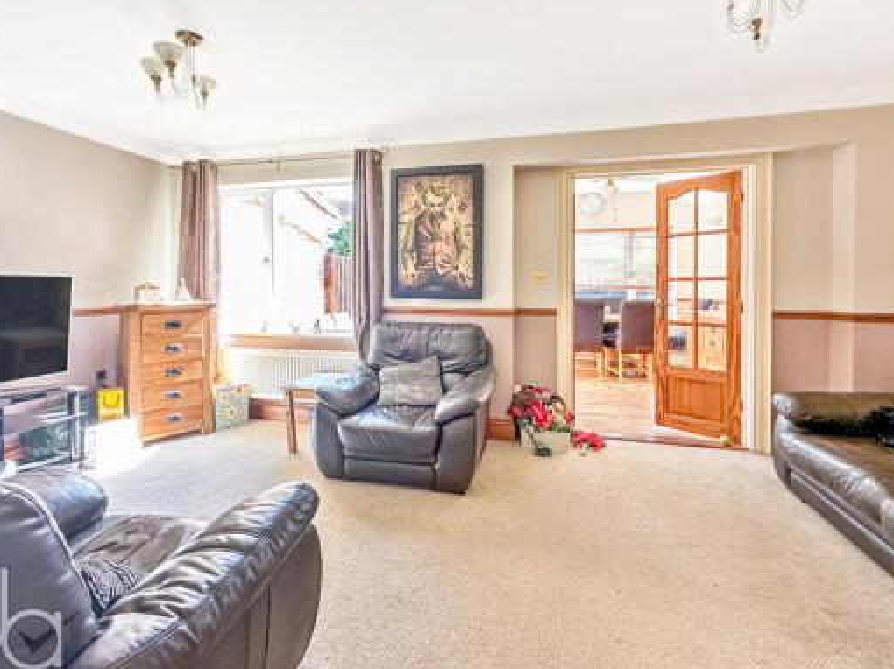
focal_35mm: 16
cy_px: 339
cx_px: 446
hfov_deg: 94.5
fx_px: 413
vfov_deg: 78.1
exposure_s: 1/100
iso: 250
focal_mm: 2.22
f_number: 2.2
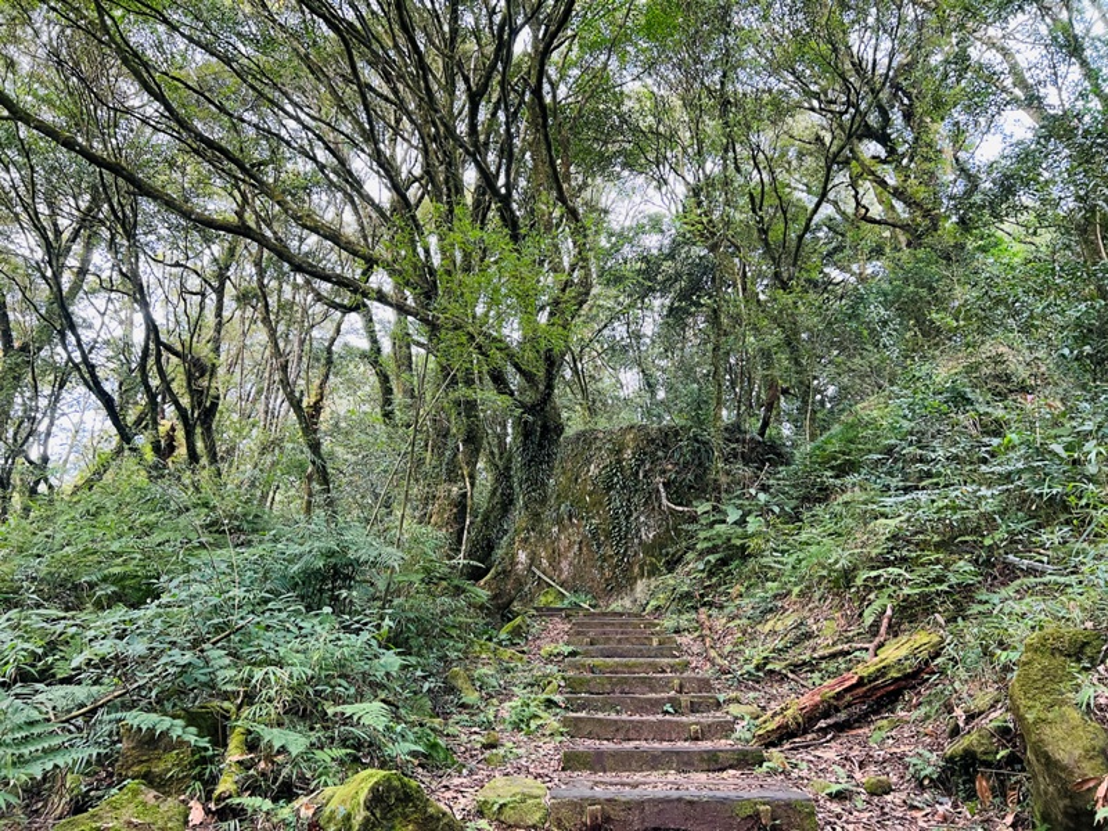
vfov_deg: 53.1
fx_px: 832
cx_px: 554
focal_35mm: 26
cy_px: 416
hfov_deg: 67.3
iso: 160
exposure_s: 1/60
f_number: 1.5
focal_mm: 5.7
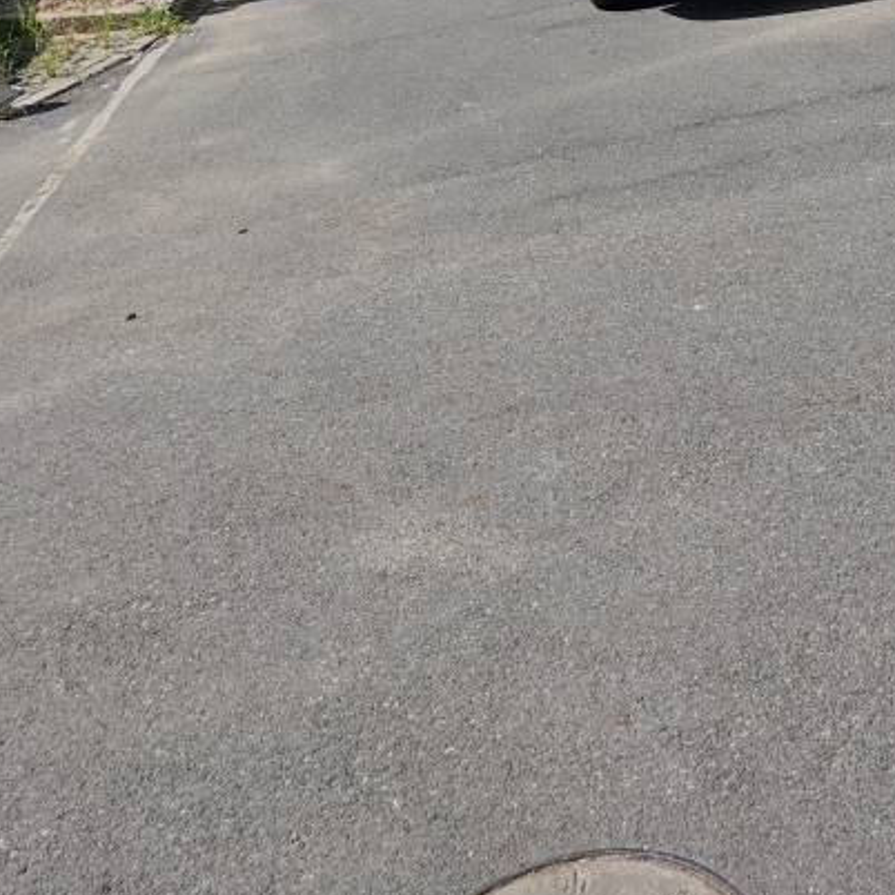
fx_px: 1580
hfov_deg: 31.2
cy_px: -217
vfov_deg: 27.3
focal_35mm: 54
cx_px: 641
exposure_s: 1/1854
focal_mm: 8.72
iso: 50
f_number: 2
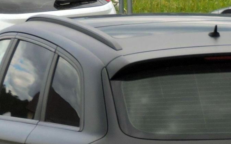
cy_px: 129
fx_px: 3991
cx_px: 151
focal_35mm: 634
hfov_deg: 3.3
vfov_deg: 2.1
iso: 100
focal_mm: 35.8
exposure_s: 1/250
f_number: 5.3
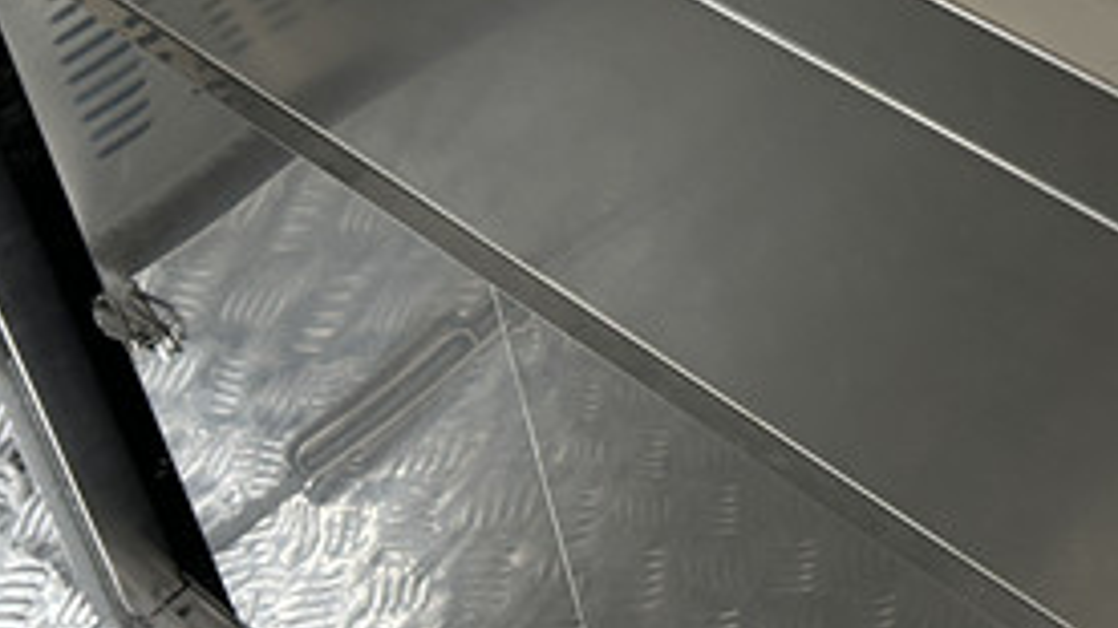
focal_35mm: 82
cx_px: 1381
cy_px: -385
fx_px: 2430
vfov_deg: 13.6
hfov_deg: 23.4
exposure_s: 1/121
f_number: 1.5
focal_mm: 5.7
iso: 80
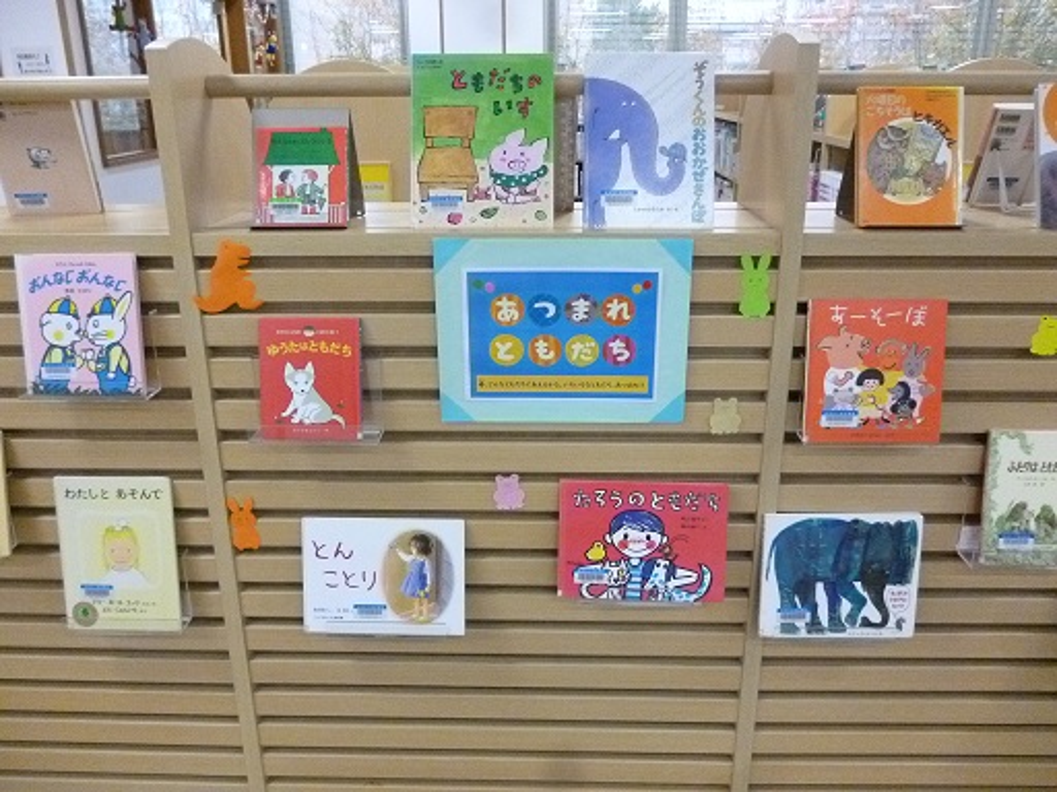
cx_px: 528
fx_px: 855
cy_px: 396
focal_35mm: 28
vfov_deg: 49.7
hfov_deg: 63.4
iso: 800
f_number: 3.1
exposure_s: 1/100
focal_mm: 5
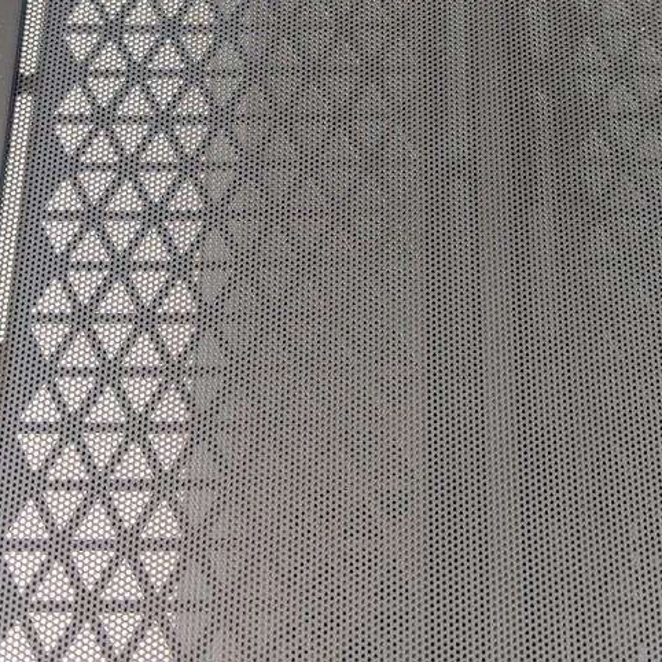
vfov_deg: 25.2
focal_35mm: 66
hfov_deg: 26.0
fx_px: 1428
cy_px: 57
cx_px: 419
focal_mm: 6.78
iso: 459
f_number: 1.85
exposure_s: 1/17
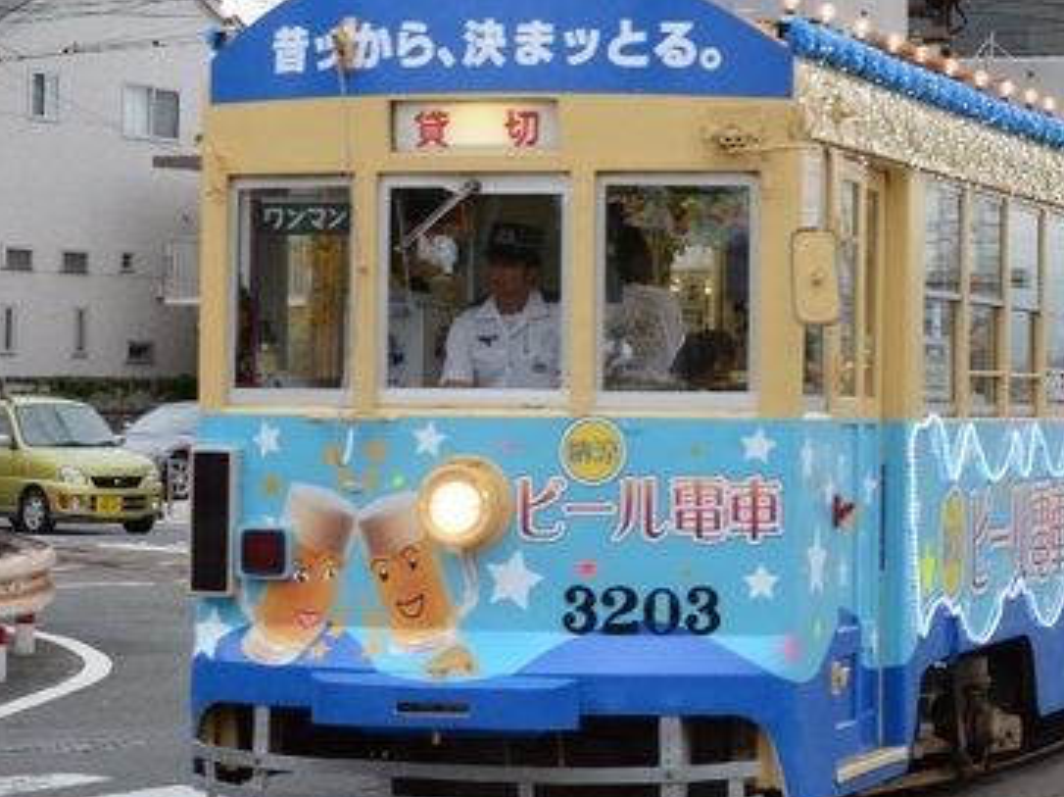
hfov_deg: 16.2
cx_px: 879
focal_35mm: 121
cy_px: 256
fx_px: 3717
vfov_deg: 12.2
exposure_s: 1/125
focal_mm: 38
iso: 1250
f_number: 5.6
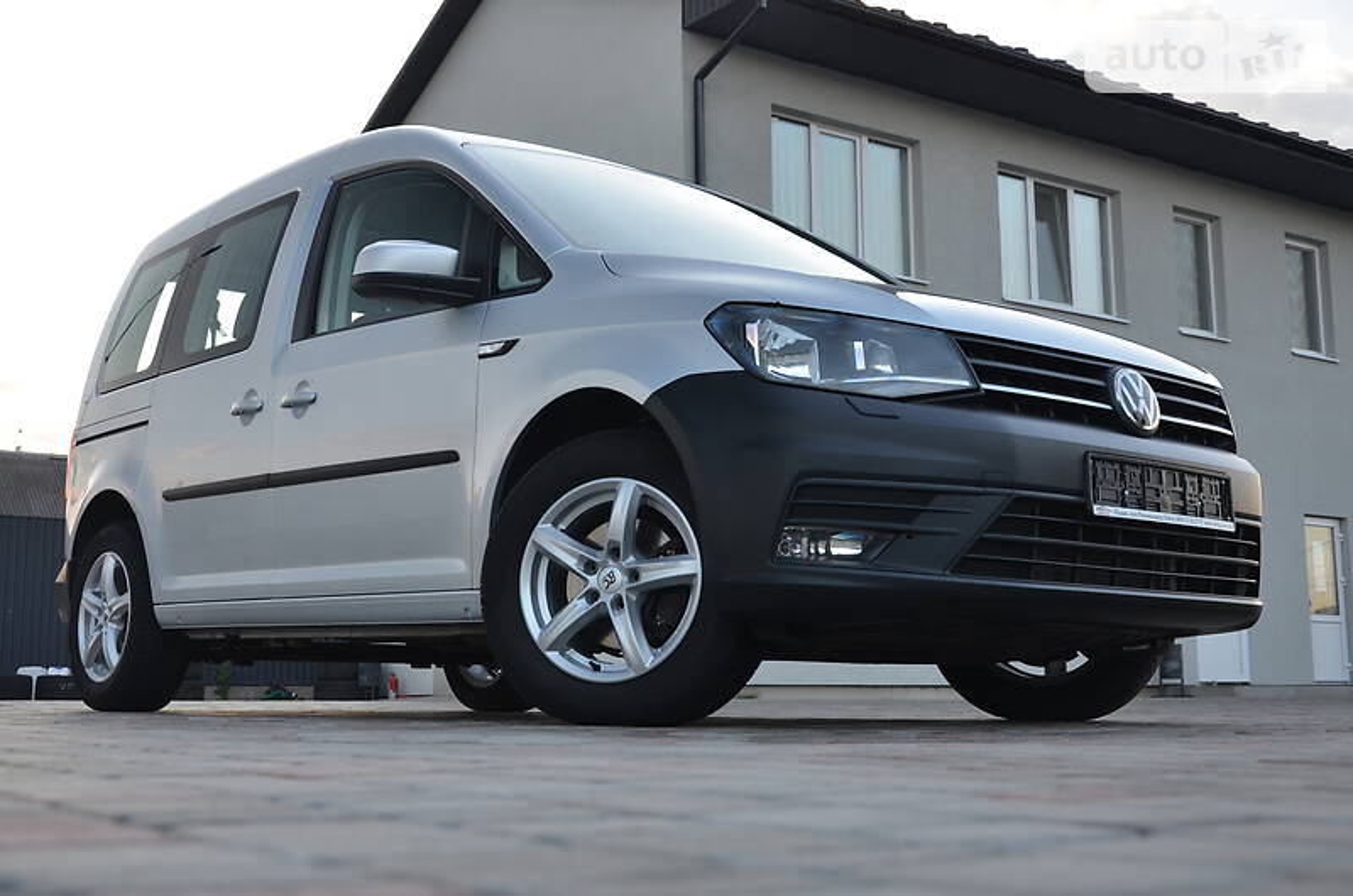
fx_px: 1688
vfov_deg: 29.7
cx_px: 676
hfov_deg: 43.7
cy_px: 448
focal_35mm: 45
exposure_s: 1/100
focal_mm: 30
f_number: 5
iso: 400
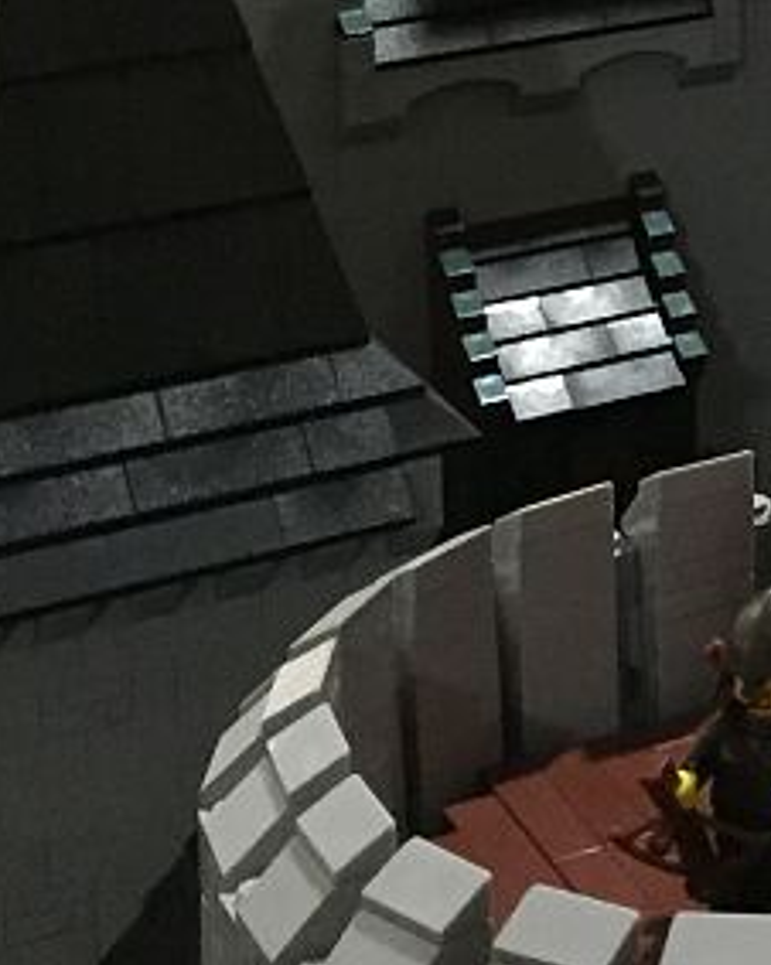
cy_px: -484
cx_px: 1658
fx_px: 3455
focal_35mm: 121
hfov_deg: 11.2
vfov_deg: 14.8
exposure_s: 1/17
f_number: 2.2
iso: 250
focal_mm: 4.15
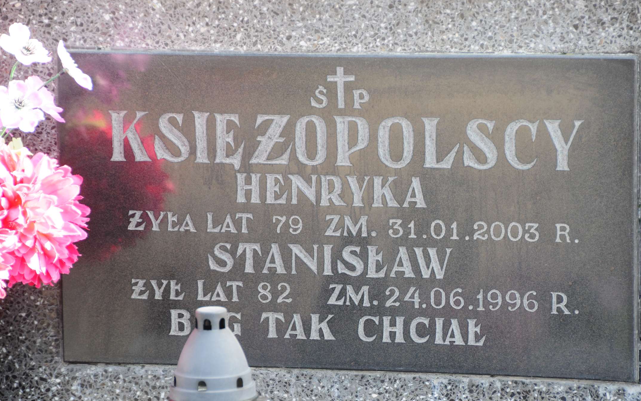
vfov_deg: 5.1
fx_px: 4542
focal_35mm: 260
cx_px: 320
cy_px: 207
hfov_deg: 8.1
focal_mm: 170
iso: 360
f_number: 7.1
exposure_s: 1/80
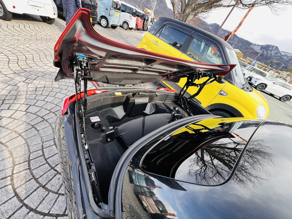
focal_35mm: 13
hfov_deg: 106.2
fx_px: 110
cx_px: 146
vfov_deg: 89.9
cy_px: 110
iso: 32
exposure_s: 1/103
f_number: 1.8
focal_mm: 1.57
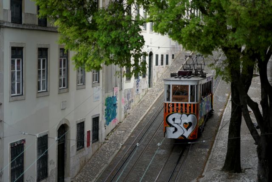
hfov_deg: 23.9
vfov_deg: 16.1
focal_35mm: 85
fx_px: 642
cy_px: 91
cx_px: 136
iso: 125
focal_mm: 85
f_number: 1.4
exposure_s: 1/1000
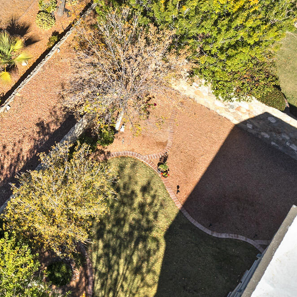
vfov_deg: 17.6
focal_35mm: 97
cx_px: -166
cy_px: 16
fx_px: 942
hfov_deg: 16.2
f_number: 5.6
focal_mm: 10.26
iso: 100
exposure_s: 1/500
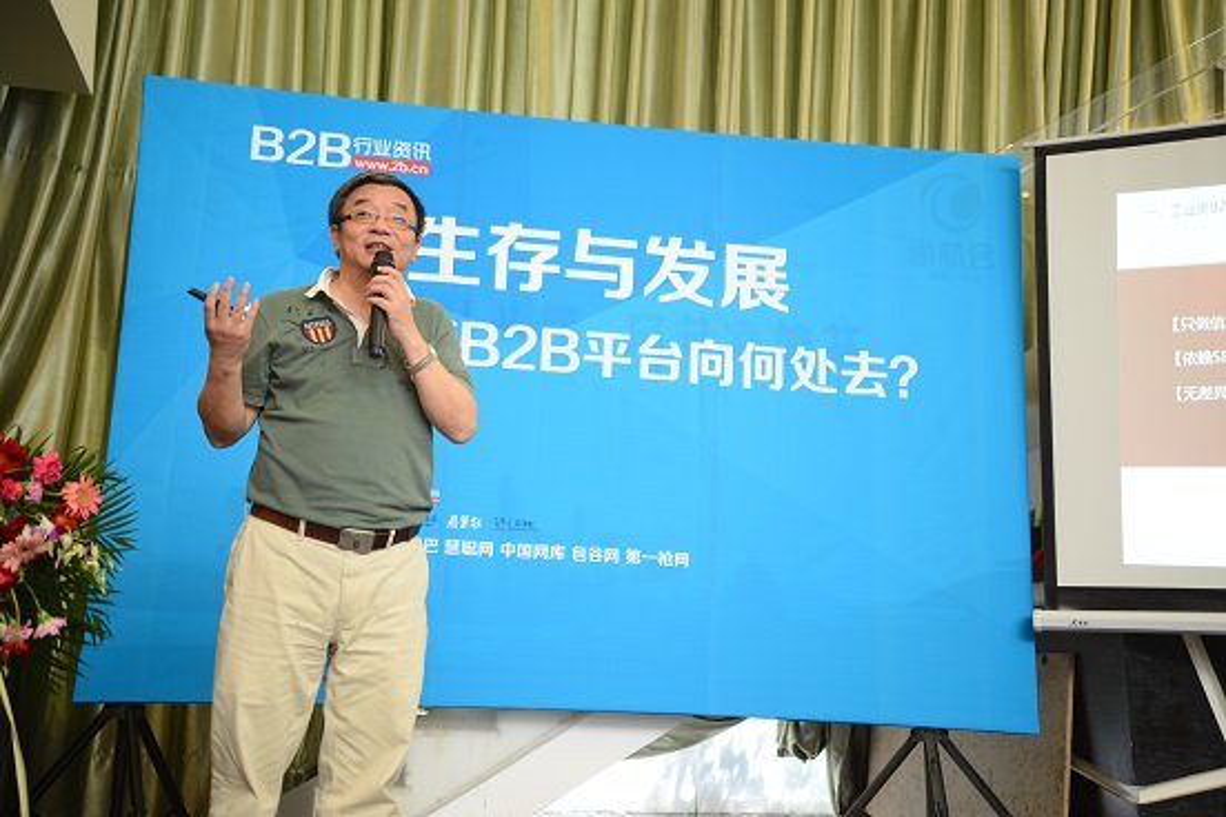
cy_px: 408
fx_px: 1430
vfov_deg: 31.9
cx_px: 613
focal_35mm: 42
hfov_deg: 46.4
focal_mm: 42
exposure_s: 1/80
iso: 500
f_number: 3.2
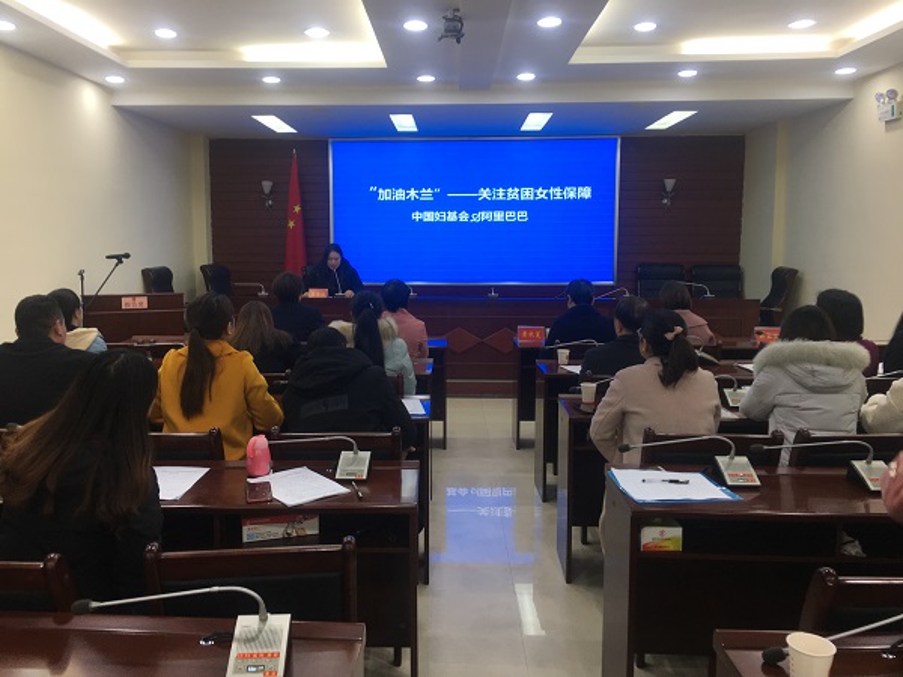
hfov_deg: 61.7
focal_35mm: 29
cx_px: 452
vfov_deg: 48.2
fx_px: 756
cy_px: 338
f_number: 2.2
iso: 32
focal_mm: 4.15
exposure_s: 1/50
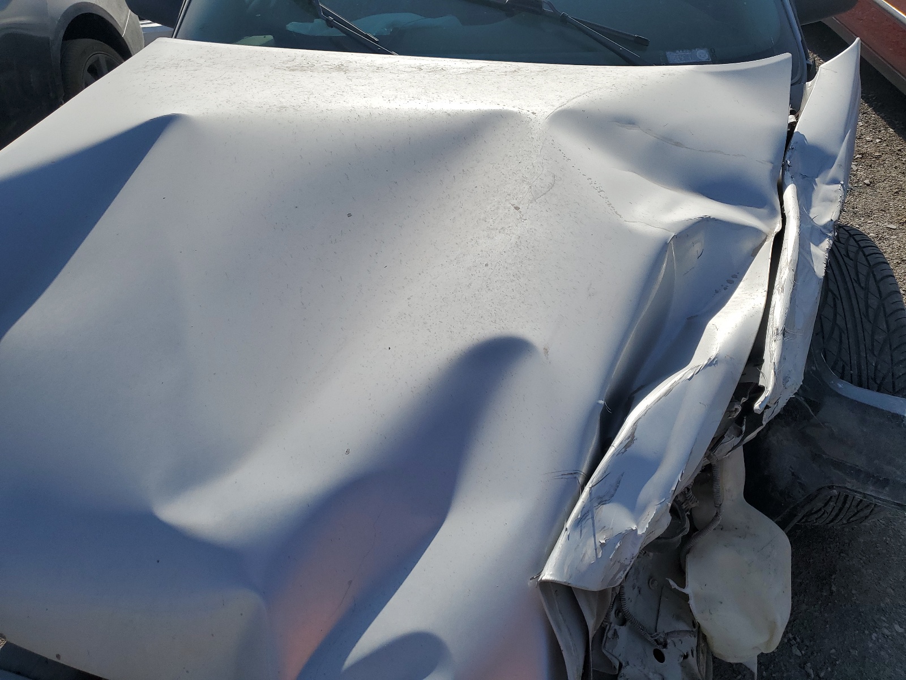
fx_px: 680
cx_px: 453
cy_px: 340
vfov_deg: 53.1
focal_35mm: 26
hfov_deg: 67.3
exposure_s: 1/5000
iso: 50
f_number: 1.5
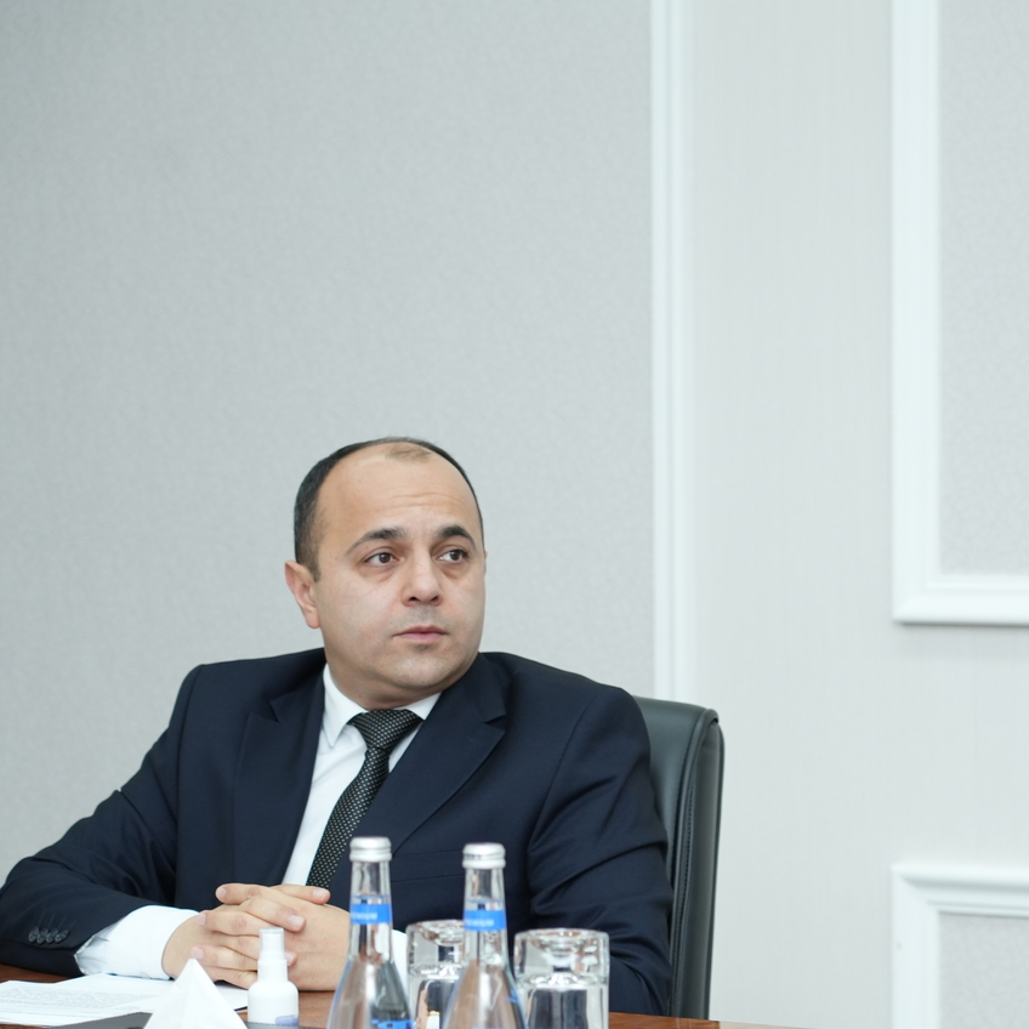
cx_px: 919
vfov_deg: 12.7
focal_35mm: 137
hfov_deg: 12.6
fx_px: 4607
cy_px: 661
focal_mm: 78
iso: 640
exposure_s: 1/250
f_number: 4
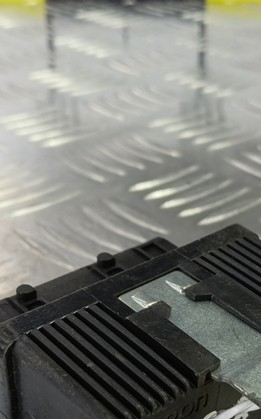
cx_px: 166
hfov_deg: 24.3
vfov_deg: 36.8
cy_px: 338
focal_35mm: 53
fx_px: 604
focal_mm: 4.11
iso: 130
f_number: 1.6
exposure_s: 1/50
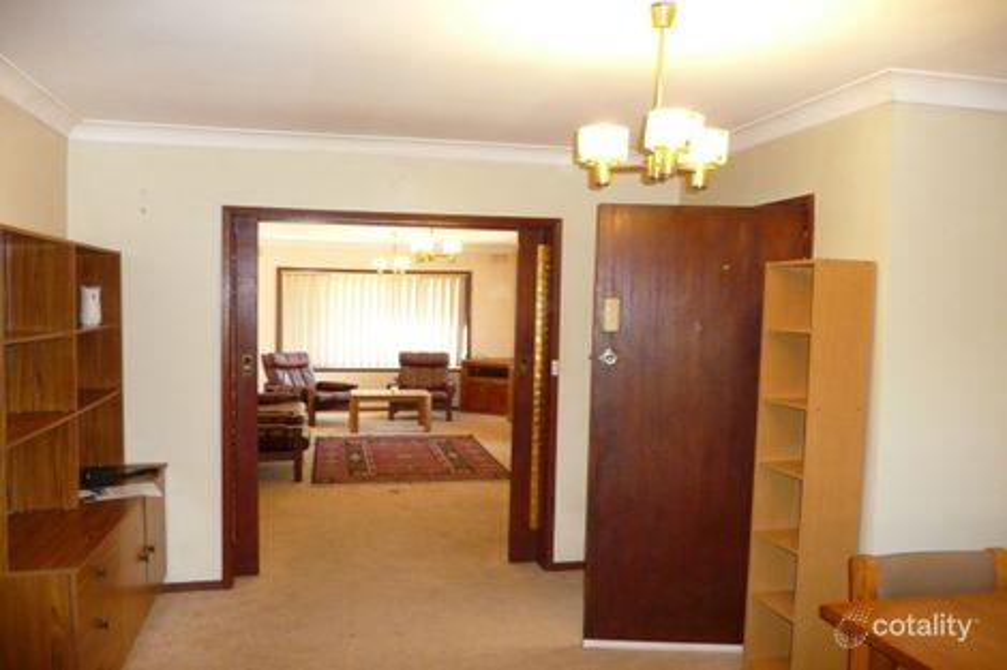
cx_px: 504
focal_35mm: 28
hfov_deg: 65.5
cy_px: 335
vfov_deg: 46.4
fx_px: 783
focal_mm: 4.7
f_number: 3.3
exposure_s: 1/30
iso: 400
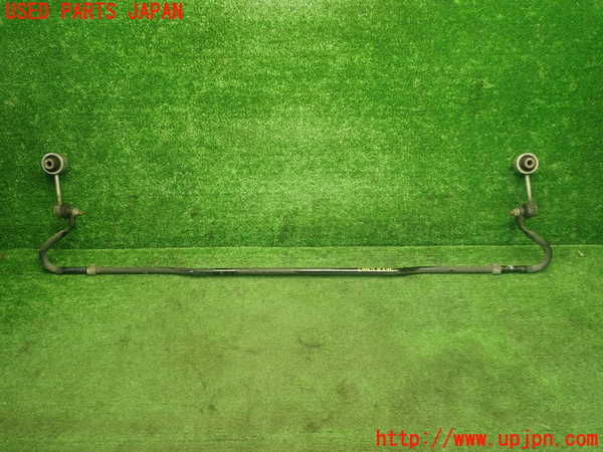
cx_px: 302
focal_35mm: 30
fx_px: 523
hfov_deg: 60.0
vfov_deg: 46.8
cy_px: 226
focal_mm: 5.4
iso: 200
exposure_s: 1/30
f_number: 2.3
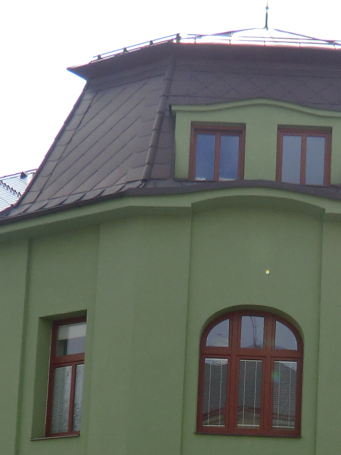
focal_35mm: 96
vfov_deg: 19.6
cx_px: 287
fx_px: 1261
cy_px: 491
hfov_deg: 15.3
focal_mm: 5.2
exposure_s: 1/500
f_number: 3.5
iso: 64
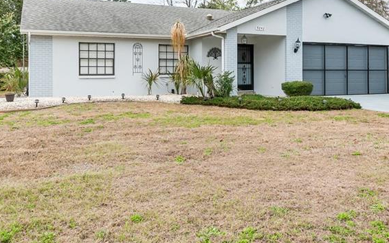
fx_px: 371
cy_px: 70
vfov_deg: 35.7
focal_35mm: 35
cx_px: 213
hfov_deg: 55.2
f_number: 8
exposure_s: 1/250
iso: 320
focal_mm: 19
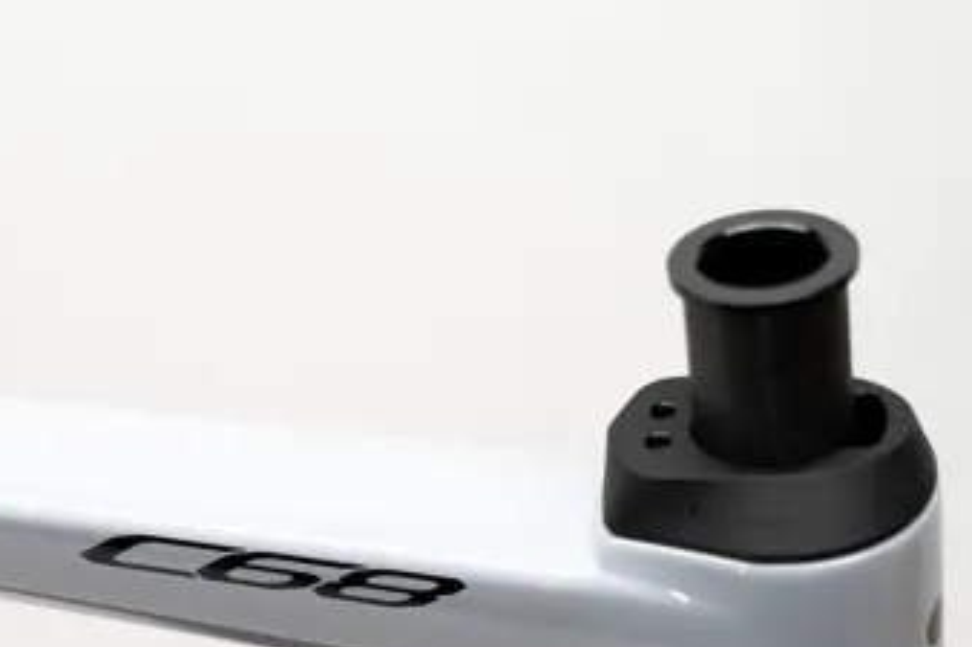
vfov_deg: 15.0
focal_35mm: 90
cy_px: 577
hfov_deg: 22.4
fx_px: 2429
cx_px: 247
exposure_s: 1/50
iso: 250
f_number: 2.8
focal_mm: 38
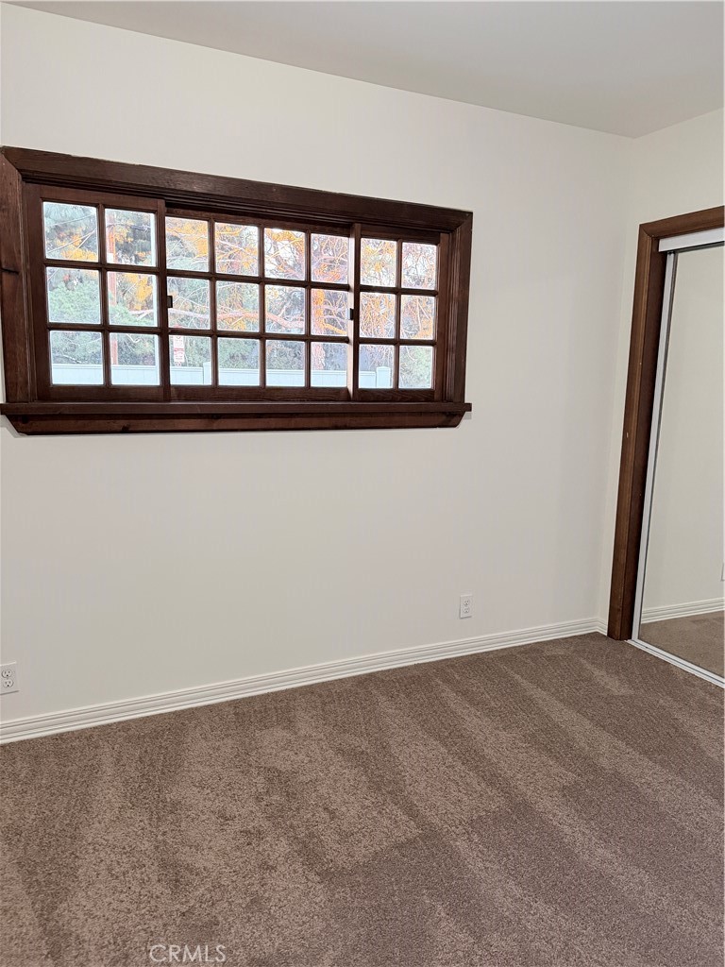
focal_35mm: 24
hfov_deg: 56.8
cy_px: 484
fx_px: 670
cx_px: 362
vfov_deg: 71.6
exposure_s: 1/60
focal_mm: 6.76
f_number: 1.78
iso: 500
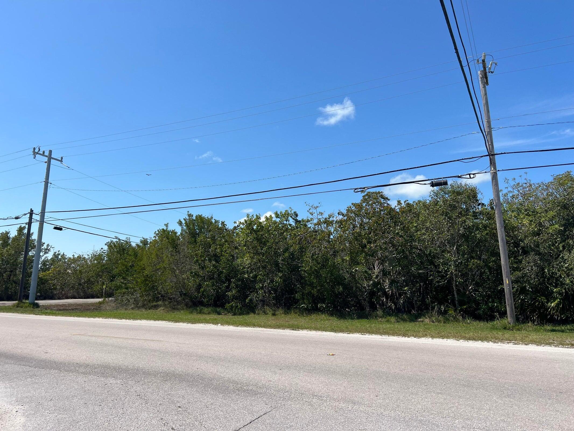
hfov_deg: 67.3
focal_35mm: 26
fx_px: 431
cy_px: 216
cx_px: 287
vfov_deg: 53.1
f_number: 1.5
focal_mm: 5.7
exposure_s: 1/5882
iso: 50
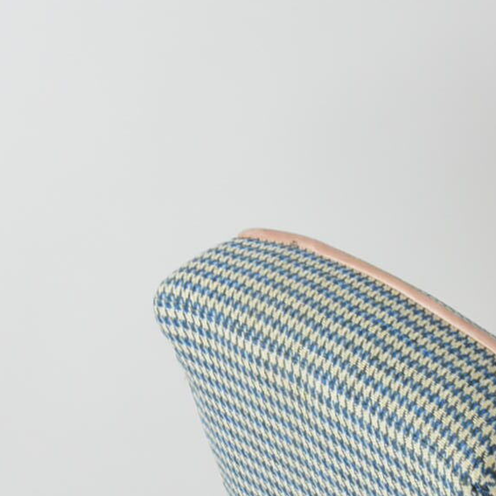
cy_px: 898
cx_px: 774
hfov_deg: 8.4
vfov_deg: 8.3
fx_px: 3275
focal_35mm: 202
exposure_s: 1/60
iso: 400
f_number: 8
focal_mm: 30
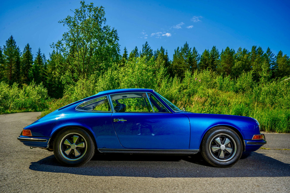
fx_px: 193
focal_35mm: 24
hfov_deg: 73.7
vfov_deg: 53.1
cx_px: 145
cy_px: 96
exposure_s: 1/160
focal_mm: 24
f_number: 11
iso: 100
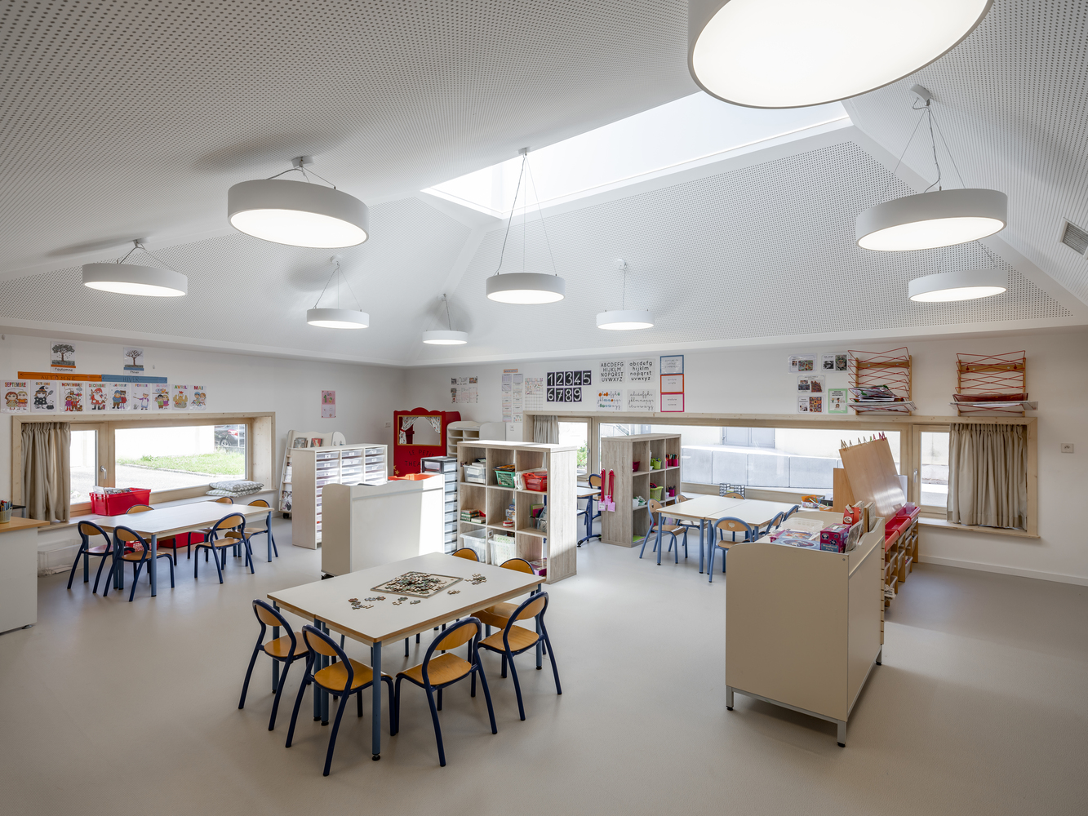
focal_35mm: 18
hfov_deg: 87.7
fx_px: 566
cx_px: 544
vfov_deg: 71.6
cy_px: 408
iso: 100
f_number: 11
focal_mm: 23
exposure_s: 1/10
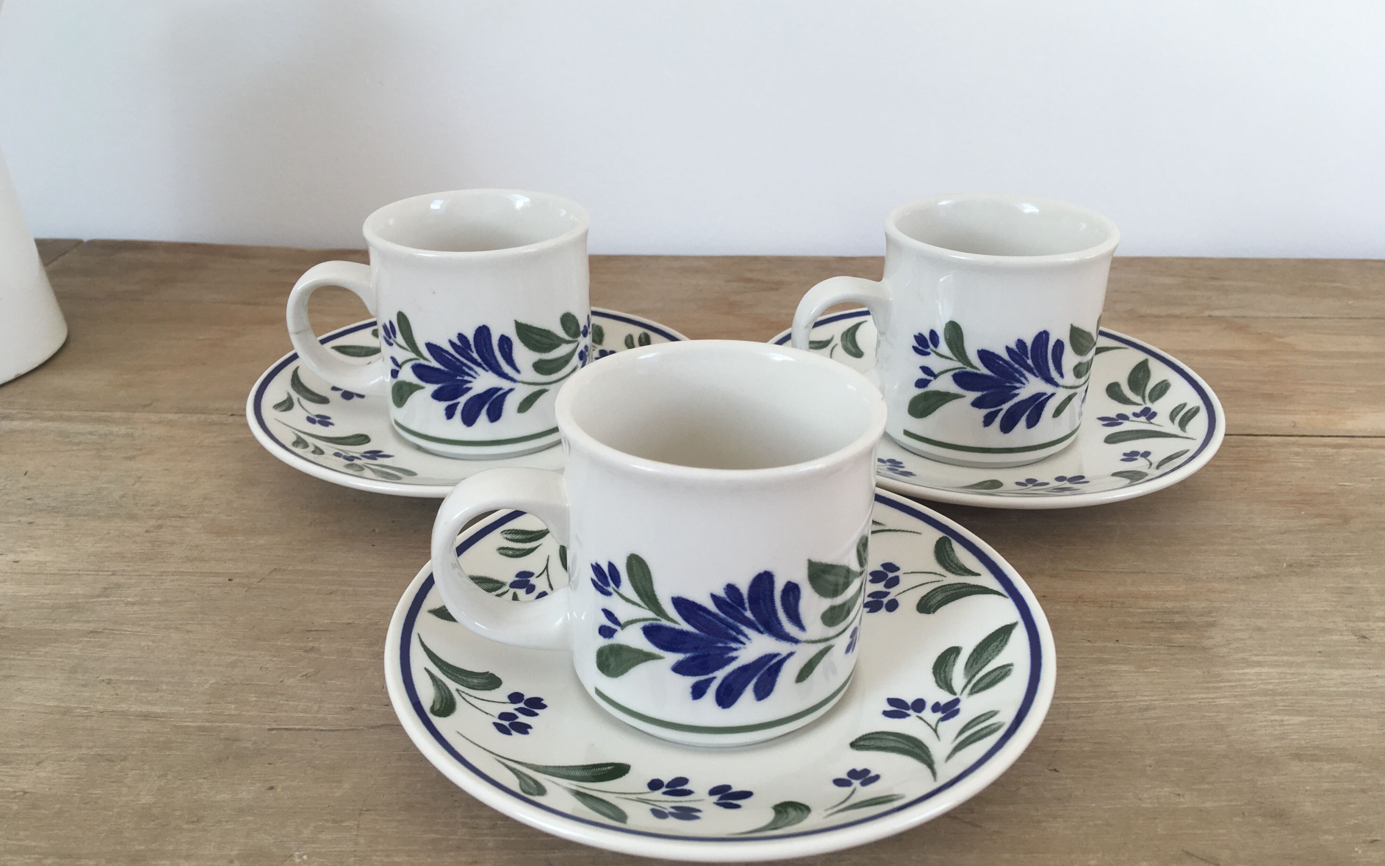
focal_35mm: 31
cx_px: 691
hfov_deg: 61.2
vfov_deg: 40.6
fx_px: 1170
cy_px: 456
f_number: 2.2
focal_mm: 4.15
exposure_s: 1/50
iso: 25
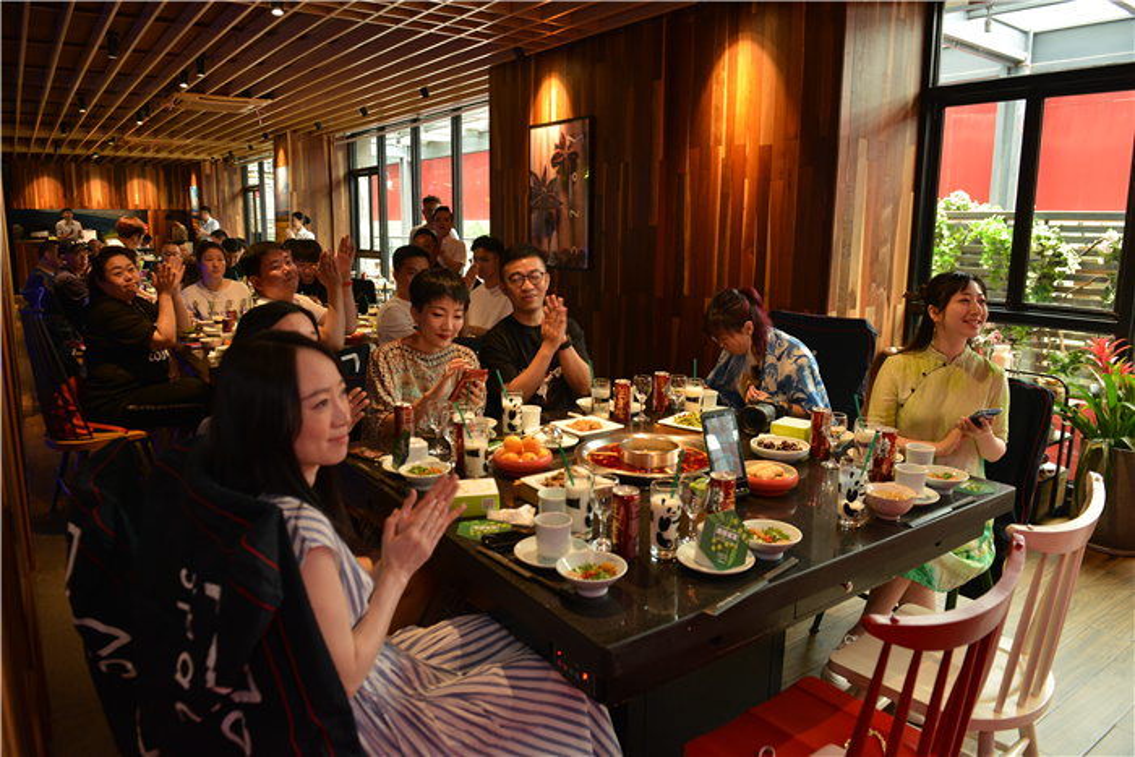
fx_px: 757
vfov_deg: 53.2
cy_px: 378
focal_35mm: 24
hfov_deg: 73.7
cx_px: 568
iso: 800
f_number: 5
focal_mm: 24
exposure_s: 1/60
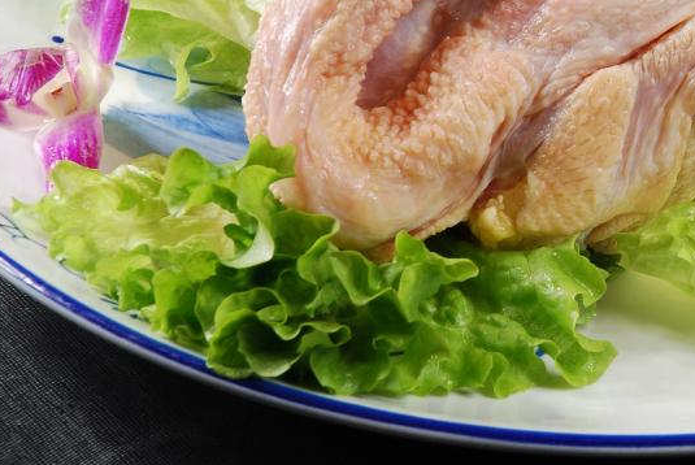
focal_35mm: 201
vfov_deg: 6.8
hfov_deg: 10.2
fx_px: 3885
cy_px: 81
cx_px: 617
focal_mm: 70
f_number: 13
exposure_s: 1/125
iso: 100
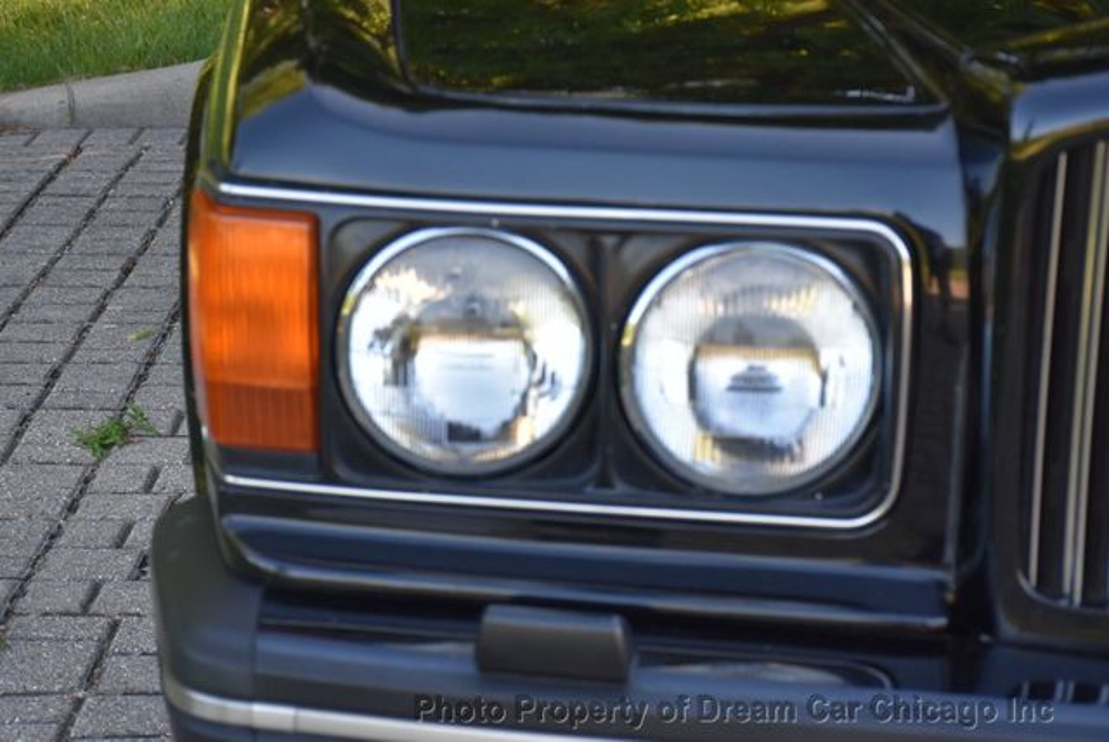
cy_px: 371
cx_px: 554
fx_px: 3052
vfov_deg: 13.9
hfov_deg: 20.6
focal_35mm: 99
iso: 800
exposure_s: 1/250
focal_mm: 66
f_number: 8
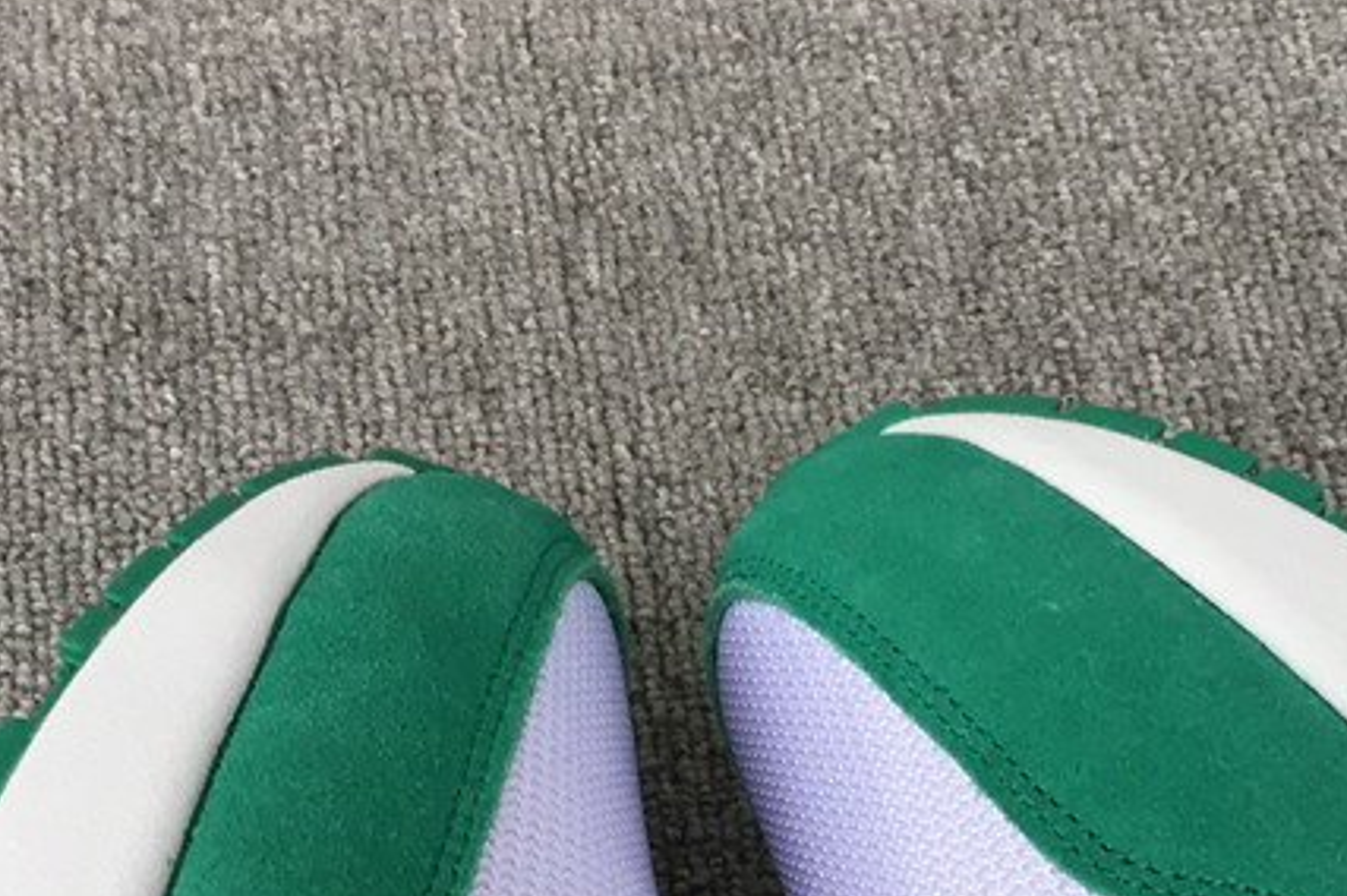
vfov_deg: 19.3
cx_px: 760
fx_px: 2542
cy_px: 942
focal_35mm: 68
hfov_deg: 29.6
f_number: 2.4
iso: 25
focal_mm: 3.3
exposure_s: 1/33
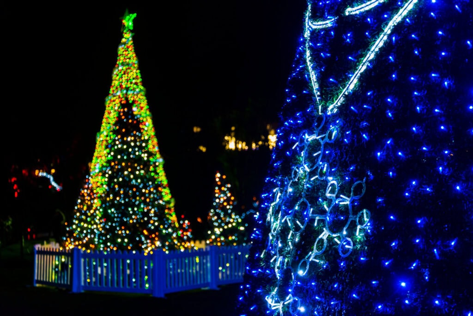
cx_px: 236
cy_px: 158
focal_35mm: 62
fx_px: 815
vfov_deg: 21.9
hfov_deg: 32.4
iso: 400
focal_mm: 62
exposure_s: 1/13
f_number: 4.5
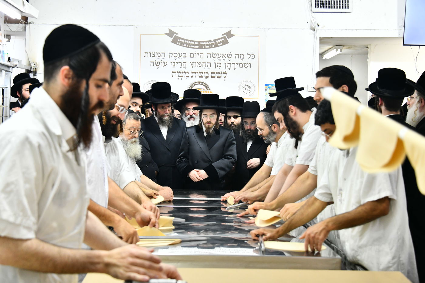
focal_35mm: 68
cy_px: 142
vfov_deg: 20.0
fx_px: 803
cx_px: 212
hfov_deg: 29.7
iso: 1600
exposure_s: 1/160
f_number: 5.6
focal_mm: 68
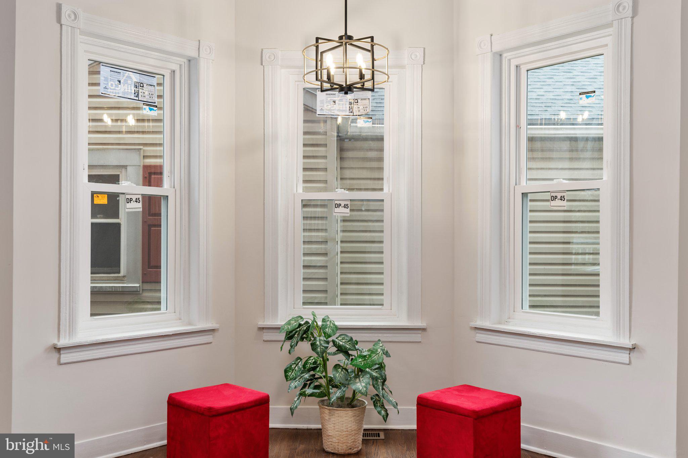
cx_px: 344
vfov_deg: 37.8
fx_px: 669
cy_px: 229
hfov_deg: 54.4
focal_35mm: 35
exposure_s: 1/5
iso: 320
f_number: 7.1
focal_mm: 35
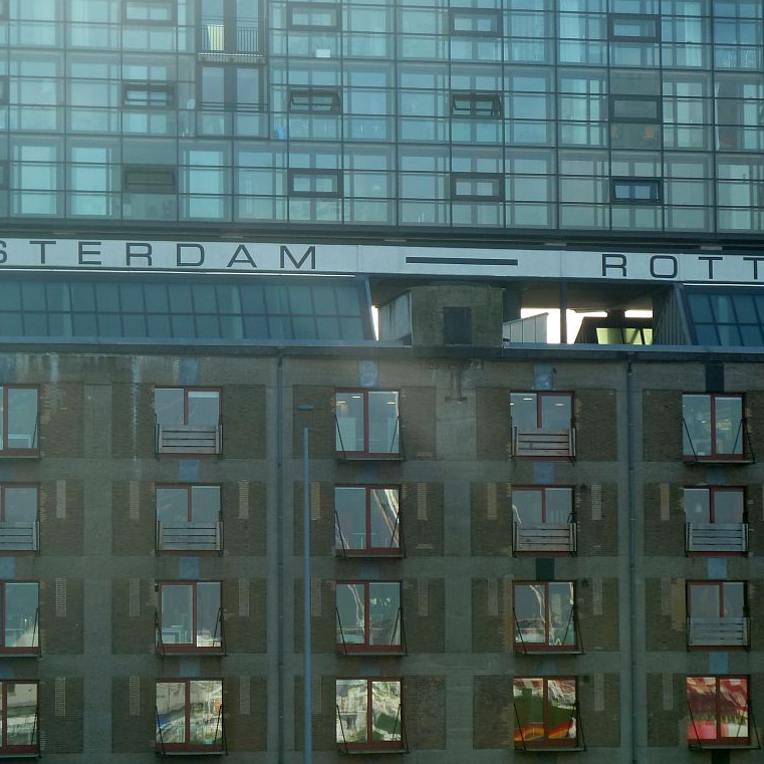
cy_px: 380
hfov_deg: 13.2
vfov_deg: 13.2
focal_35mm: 132
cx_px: 260
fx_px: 3296
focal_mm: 18.2
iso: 80
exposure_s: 1/160
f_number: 4.4
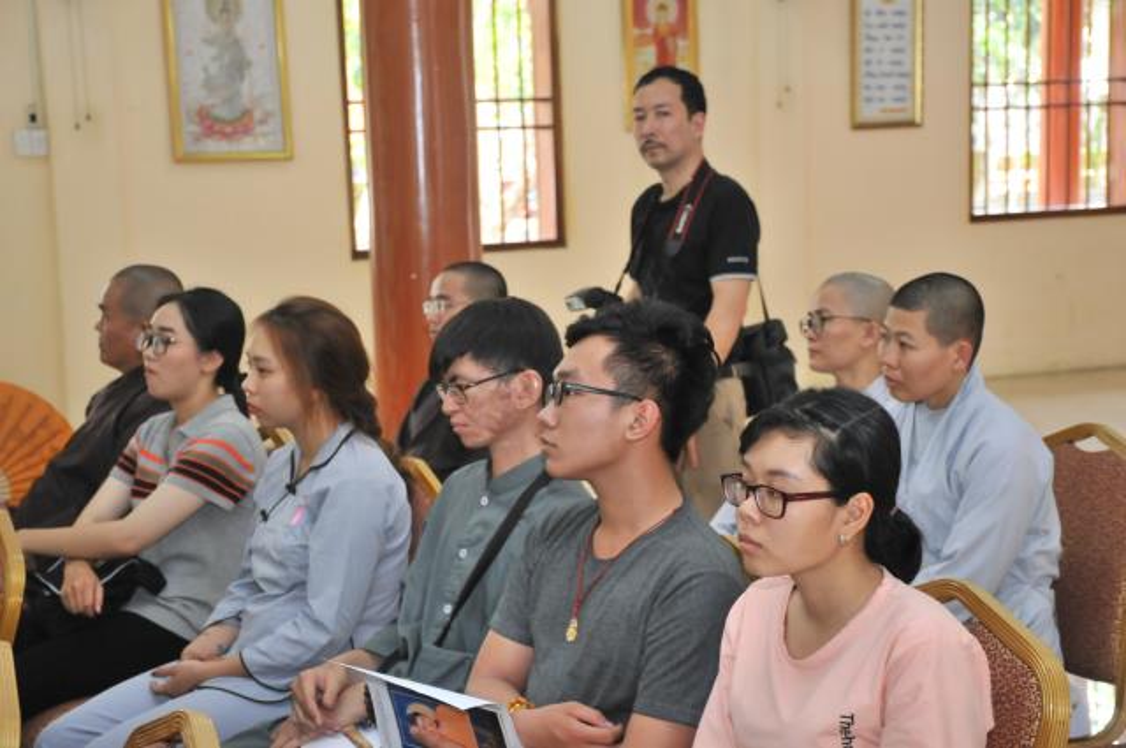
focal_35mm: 72
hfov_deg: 28.1
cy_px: 374
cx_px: 563
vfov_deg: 18.9
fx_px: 2249
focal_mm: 48
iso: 1000
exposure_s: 1/50
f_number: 4.5
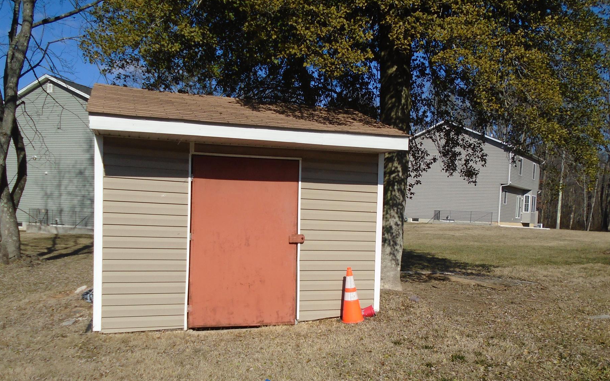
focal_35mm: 31
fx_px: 515
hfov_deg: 61.2
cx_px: 324
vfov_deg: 40.2
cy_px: 250
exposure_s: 1/400
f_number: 8
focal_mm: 4.6
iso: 100
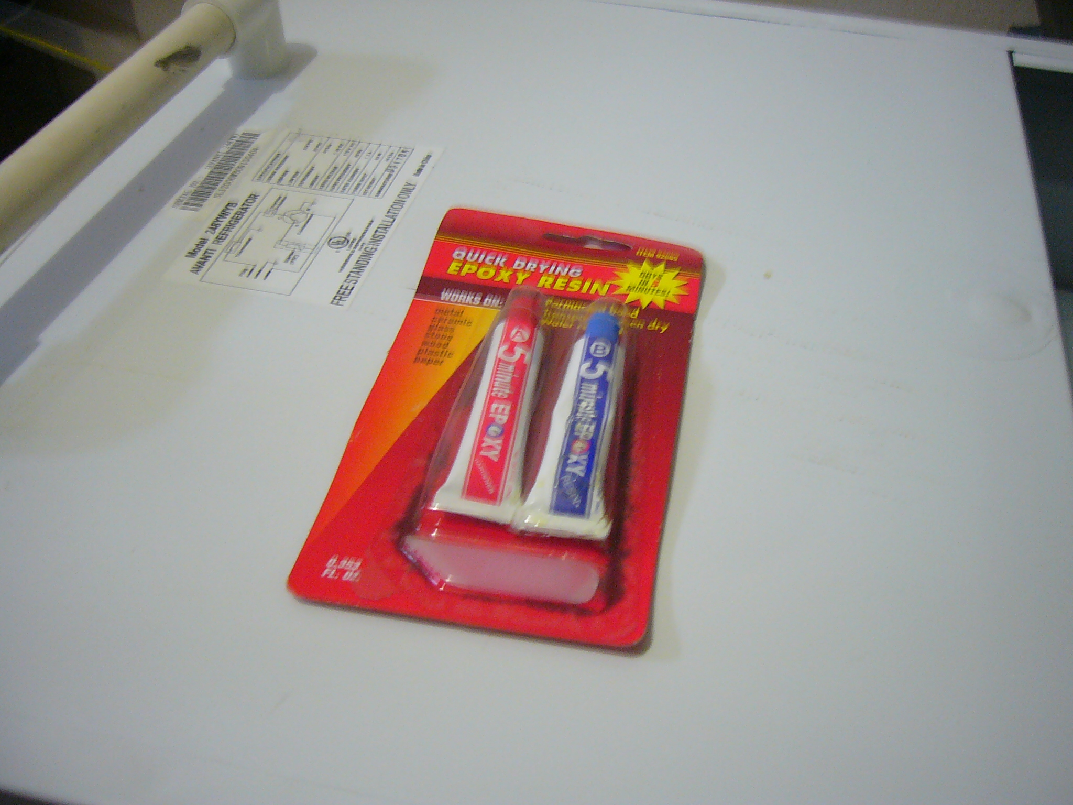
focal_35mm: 35
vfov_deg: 40.7
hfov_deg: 52.6
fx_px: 1085
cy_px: 402
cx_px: 536
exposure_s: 1/8
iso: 200
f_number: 2.8
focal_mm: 5.8
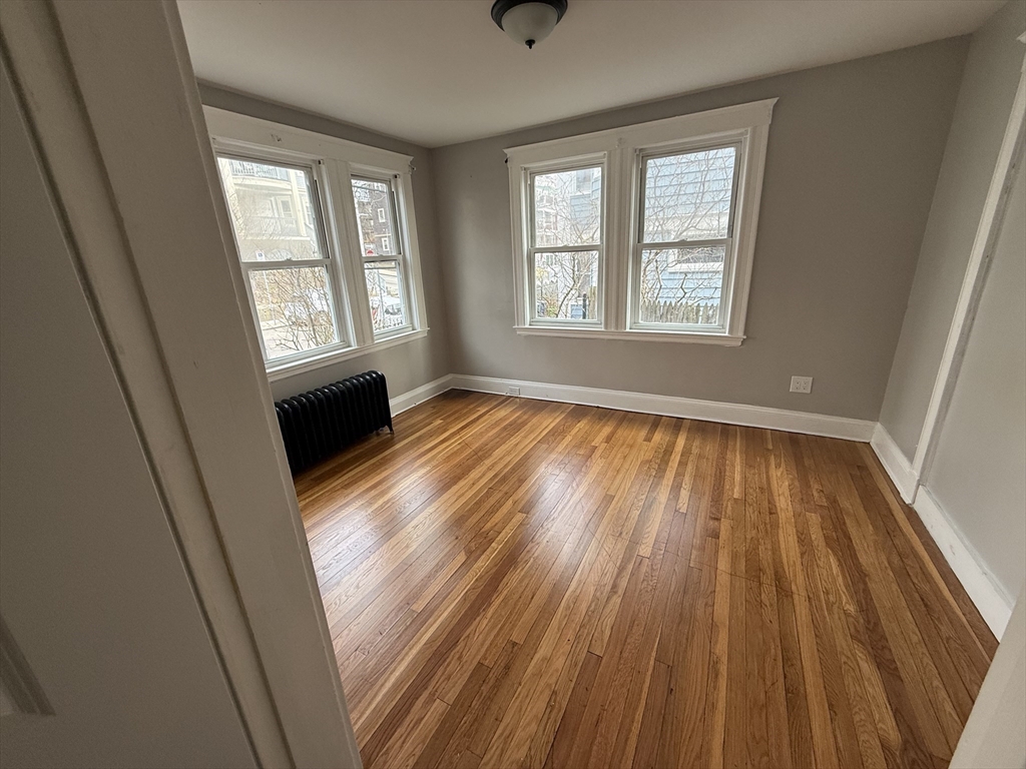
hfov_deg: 102.1
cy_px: 384
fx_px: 415
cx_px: 513
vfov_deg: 85.7
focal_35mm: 14
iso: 100
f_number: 2.2
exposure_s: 1/99
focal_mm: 2.22
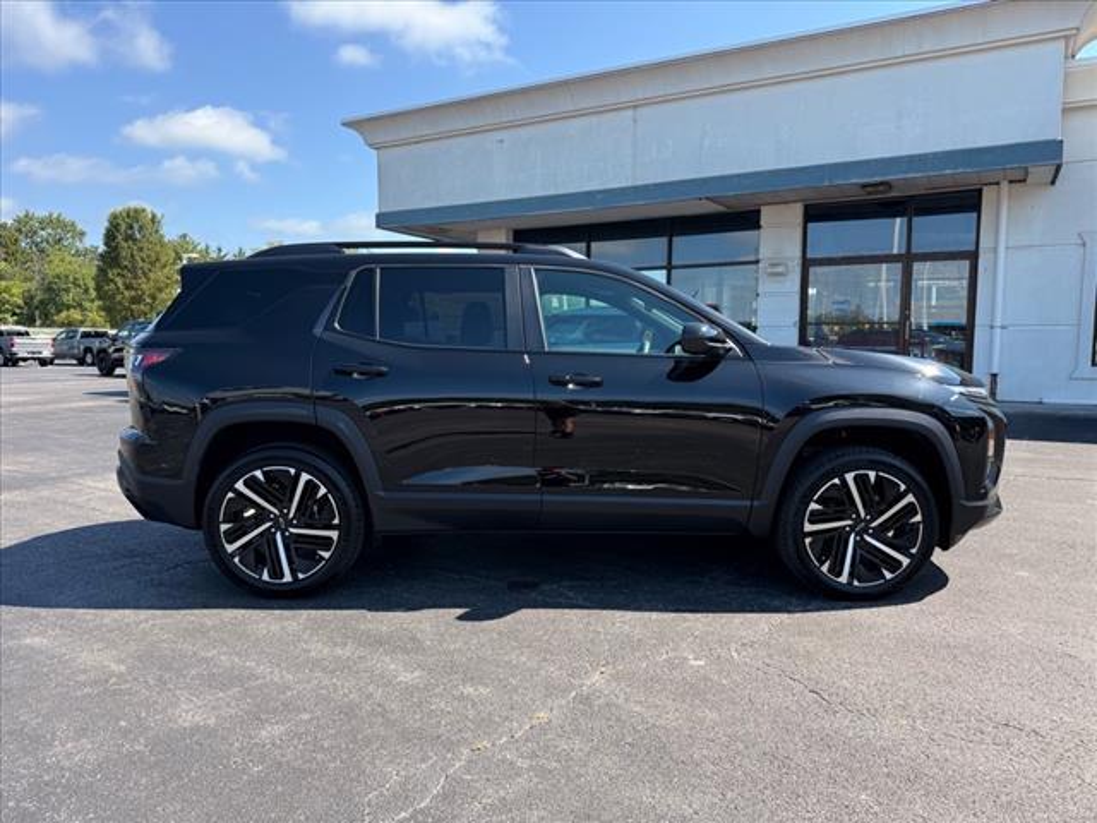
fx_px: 761
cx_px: 548
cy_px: 412
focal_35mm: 24
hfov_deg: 71.6
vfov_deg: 56.8
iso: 100
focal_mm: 6.76
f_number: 1.78
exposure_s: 1/1770
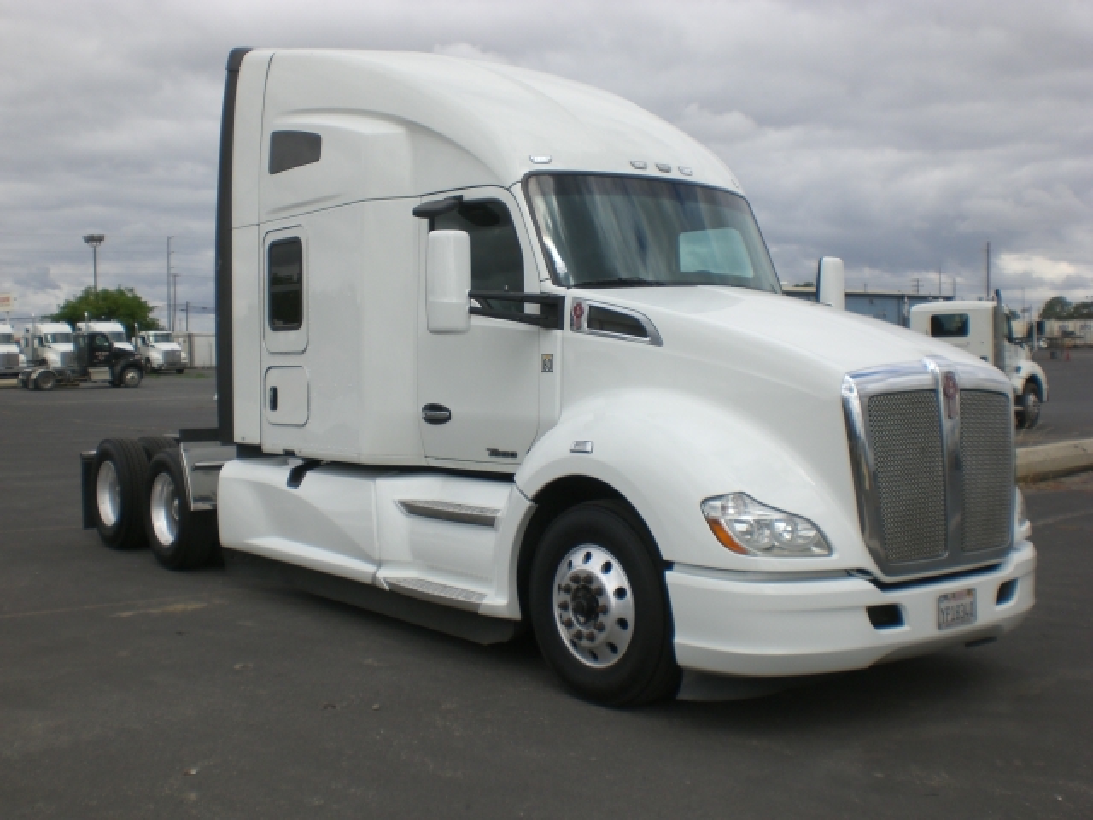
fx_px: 1200
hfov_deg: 49.0
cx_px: 546
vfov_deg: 37.7
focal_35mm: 38
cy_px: 410
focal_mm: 6.3
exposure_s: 1/500
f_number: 4.4
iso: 50
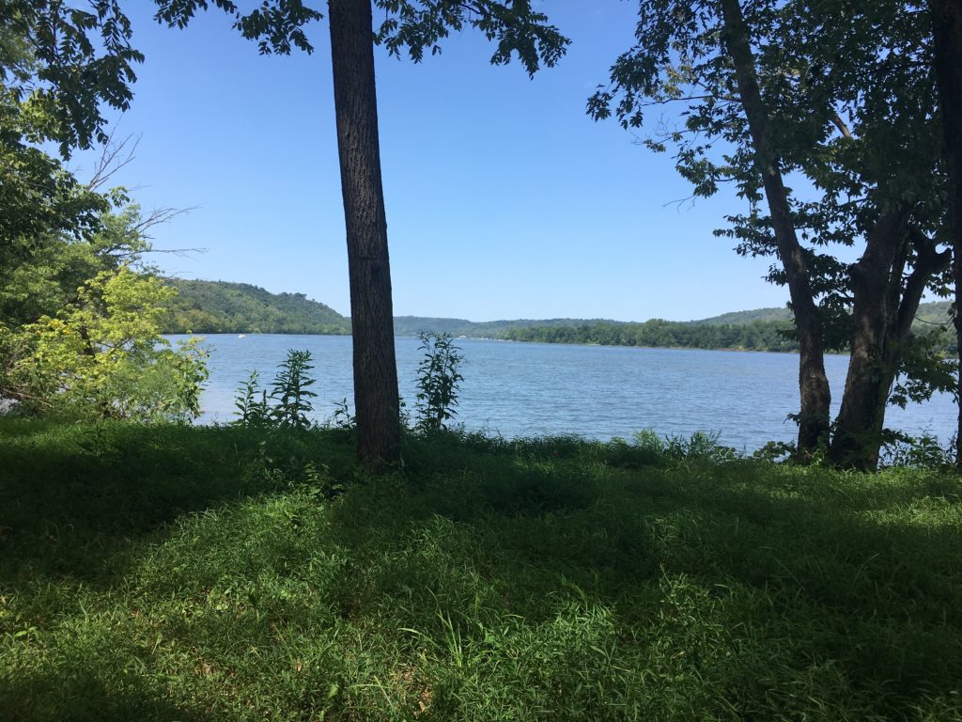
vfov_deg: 48.2
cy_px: 361
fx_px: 806
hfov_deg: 61.7
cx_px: 481
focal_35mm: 29
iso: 25
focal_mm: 4.15
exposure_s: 1/1202
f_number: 2.2
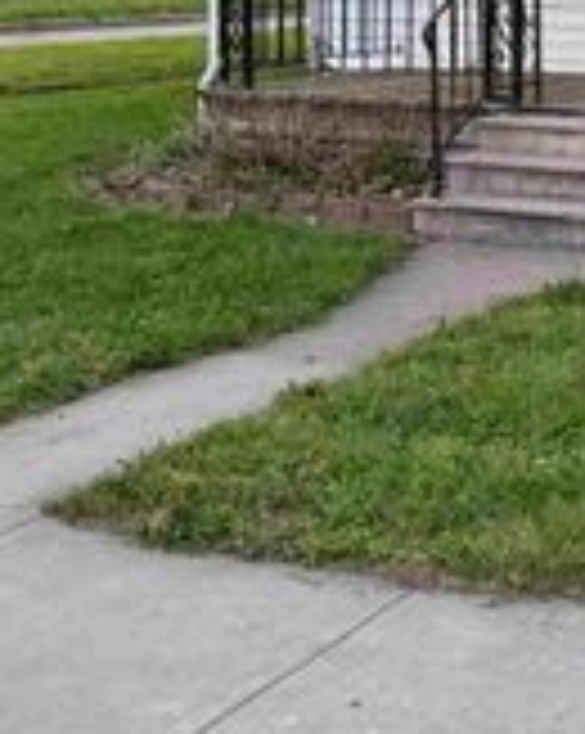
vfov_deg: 25.2
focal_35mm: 72
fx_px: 1561
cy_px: 2
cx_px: 932
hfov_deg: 18.3
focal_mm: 6.76
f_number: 1.78
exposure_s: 1/60
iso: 640
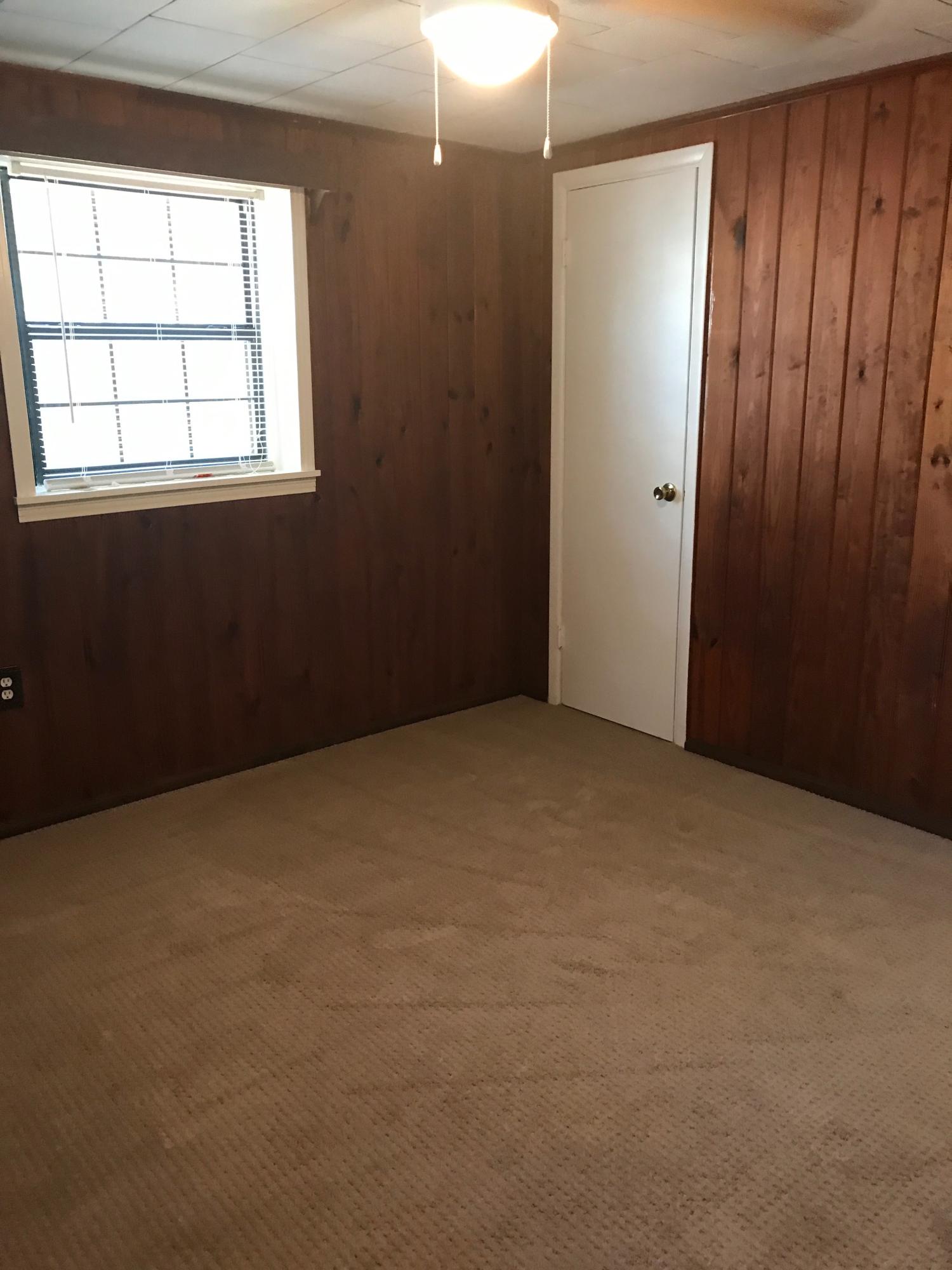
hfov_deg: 49.7
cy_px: 635
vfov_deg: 63.4
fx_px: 1027
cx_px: 476
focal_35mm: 28
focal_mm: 3.99
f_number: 1.8
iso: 100
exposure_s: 1/11
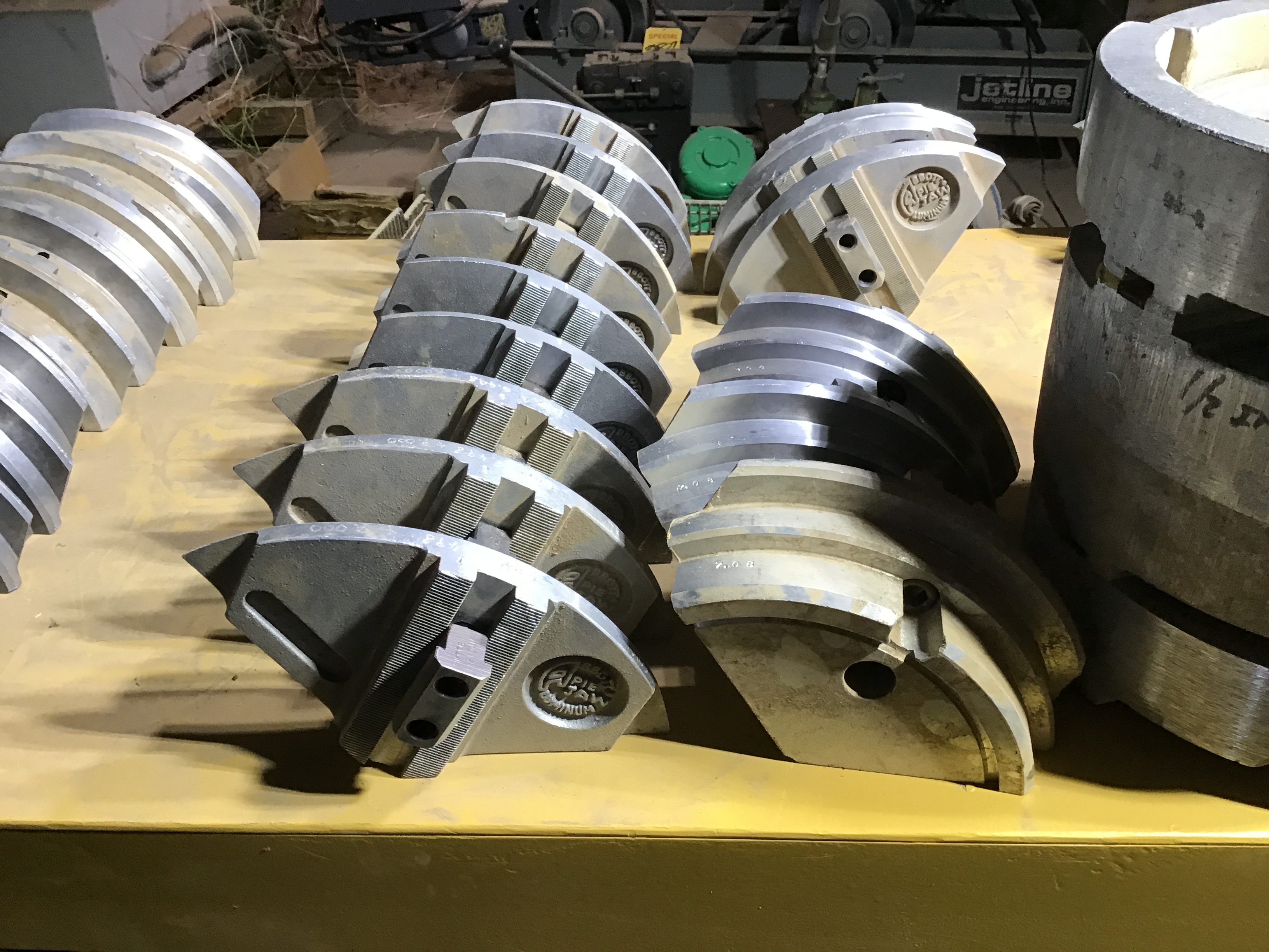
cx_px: 634
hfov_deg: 58.4
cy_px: 476
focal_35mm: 31
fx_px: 1136
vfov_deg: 45.4
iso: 50
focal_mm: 3.3
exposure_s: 1/30
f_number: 2.4
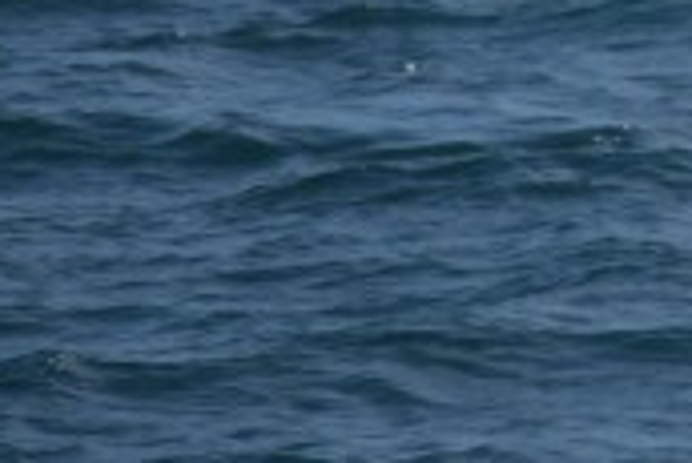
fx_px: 36206
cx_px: 1992
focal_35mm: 1882
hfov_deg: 1.1
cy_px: -805
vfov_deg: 0.7
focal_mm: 200
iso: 200
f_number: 5.6
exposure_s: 1/1600
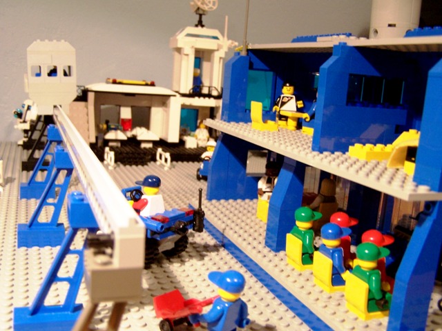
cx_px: 221
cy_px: 166
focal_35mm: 38
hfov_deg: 49.0
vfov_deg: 37.7
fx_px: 485
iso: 140
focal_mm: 6.3
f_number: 2.8
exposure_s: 1/8
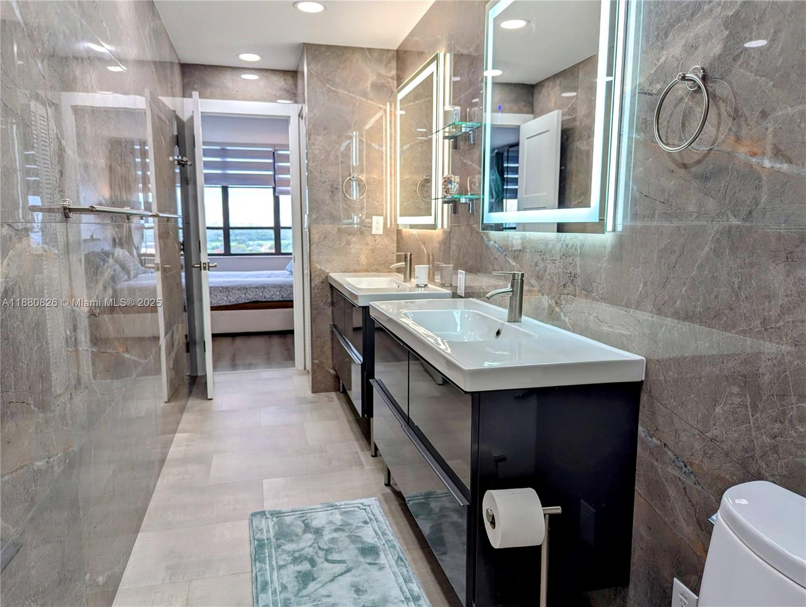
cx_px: 403
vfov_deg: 56.9
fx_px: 560
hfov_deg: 71.5
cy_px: 304
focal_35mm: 24
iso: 71
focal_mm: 6.81
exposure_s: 1/183
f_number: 1.85
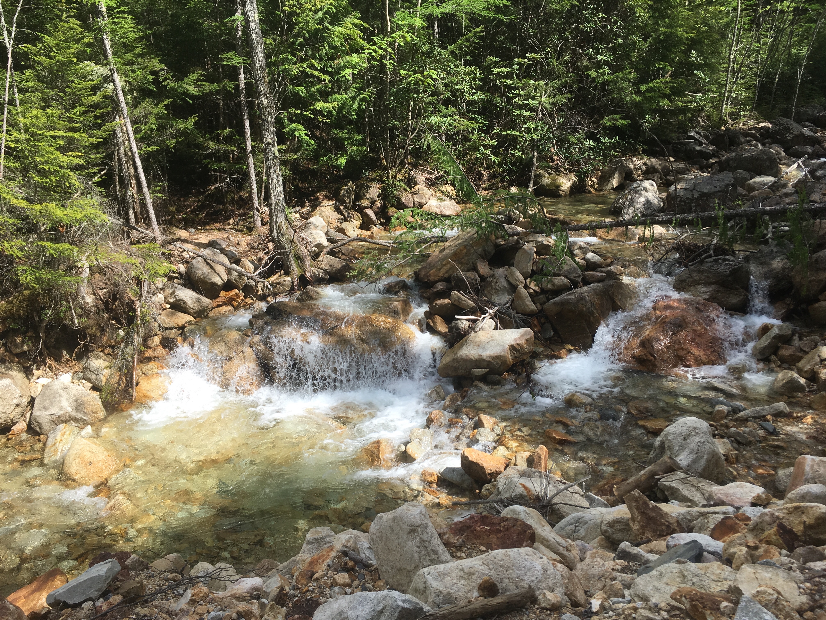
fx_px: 692
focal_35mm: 29
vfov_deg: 48.2
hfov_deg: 61.7
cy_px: 310
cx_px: 413
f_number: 2.2
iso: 25
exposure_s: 1/1040
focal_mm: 4.15
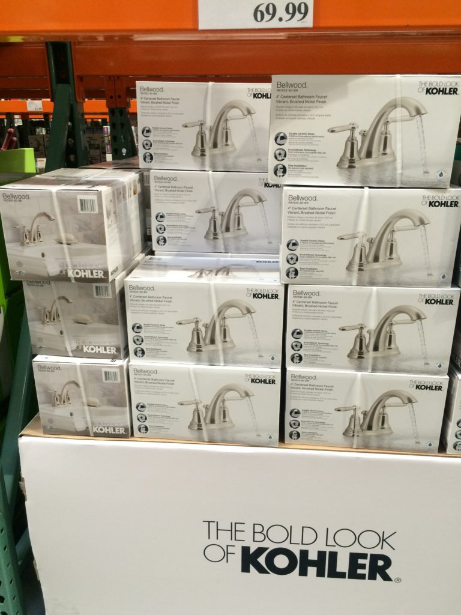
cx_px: 230
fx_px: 515
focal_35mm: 29
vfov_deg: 61.7
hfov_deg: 48.2
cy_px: 308
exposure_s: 1/30
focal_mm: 4.15
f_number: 2.2
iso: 100
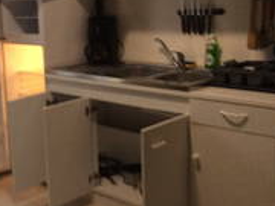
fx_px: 508
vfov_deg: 22.9
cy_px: 124
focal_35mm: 64
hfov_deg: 29.6
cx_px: 58
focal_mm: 3.3
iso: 125
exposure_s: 1/25
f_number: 2.4
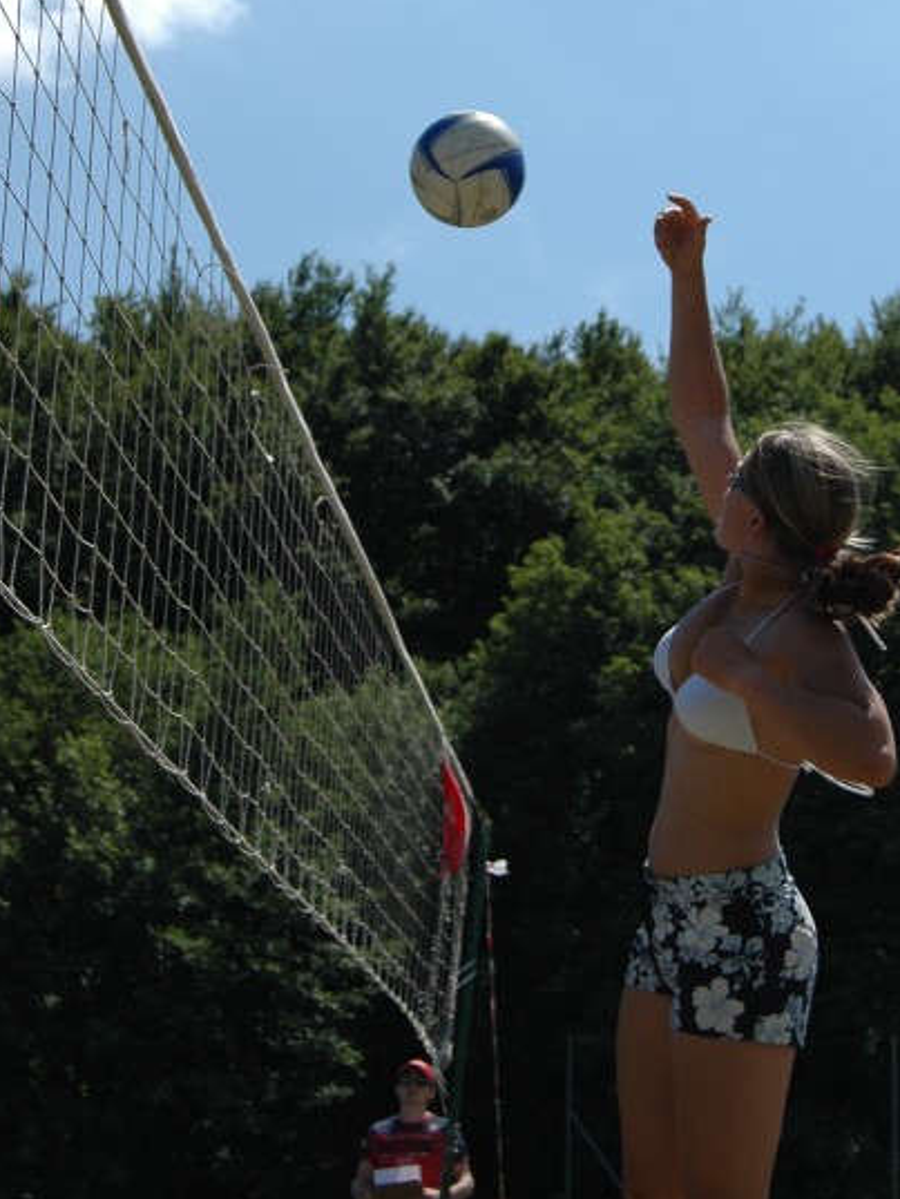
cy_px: 317
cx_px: 590
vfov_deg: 25.8
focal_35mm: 75
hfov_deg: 19.6
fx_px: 2592
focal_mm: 31
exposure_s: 1/2000
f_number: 5.6
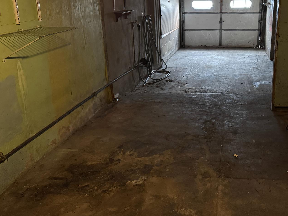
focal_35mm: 39
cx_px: 192
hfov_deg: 47.1
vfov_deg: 36.7
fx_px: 324
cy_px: 91
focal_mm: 6.76
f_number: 1.78
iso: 1600
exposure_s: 1/30
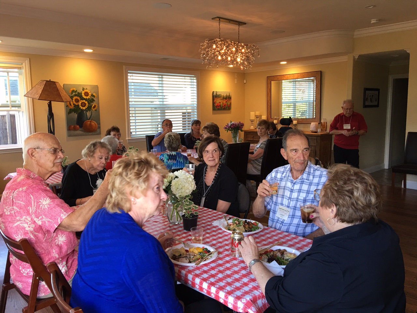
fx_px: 349
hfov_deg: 61.7
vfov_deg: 48.2
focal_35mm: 29
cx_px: 208
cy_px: 156
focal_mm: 4.15
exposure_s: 1/15
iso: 25
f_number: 2.2
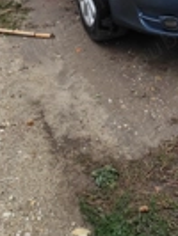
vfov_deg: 24.2
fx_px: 472
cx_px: 126
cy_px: -80
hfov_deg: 21.2
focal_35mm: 69
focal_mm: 6.14
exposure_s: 1/218
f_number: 1.65
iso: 50
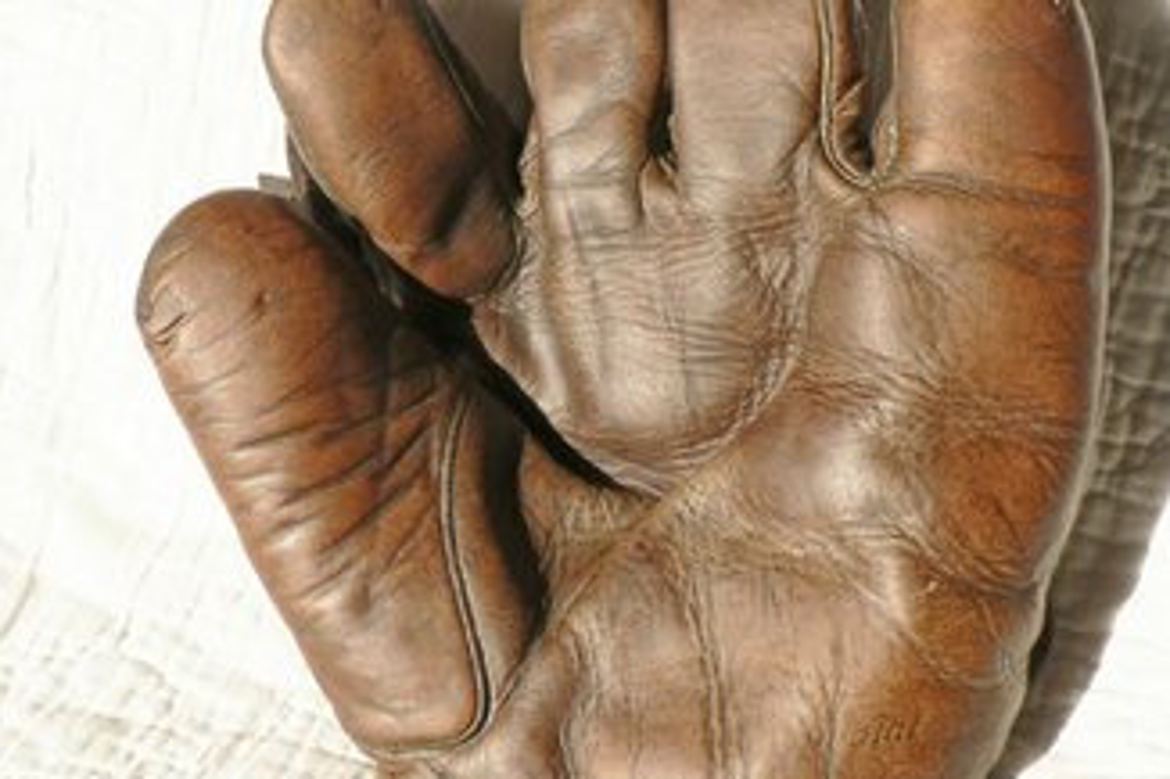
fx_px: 1494
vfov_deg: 29.2
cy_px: 366
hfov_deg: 42.7
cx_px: 657
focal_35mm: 46
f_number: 4.5
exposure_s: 1/400
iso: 80
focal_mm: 6
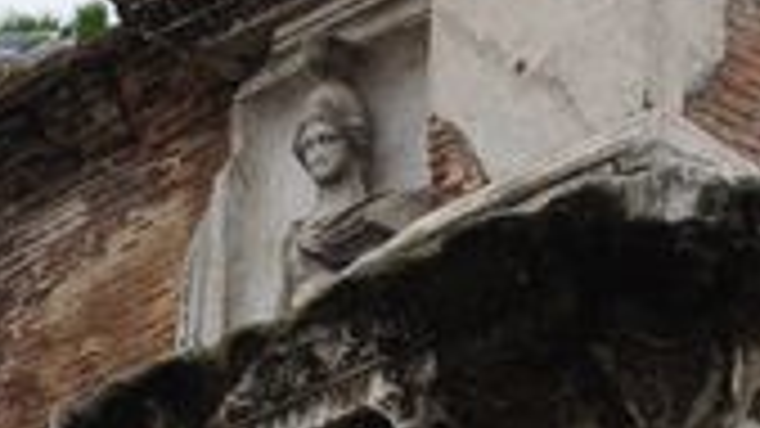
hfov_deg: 8.1
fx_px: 5360
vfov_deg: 4.6
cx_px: 549
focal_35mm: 266
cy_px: 95
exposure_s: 1/100
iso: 200
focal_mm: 28
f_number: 9
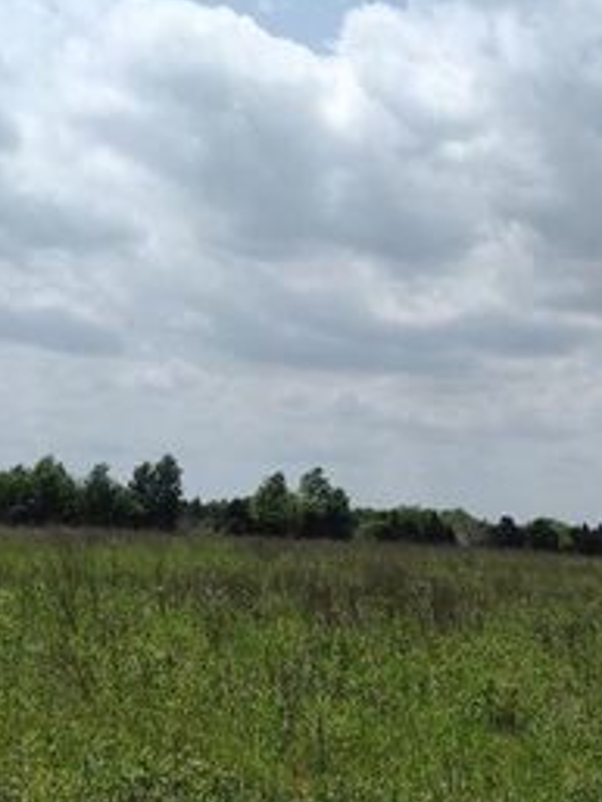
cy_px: 604
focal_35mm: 70
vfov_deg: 27.4
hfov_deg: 20.3
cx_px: 614
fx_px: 1622
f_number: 1.7
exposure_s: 1/4218
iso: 100
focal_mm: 4.71
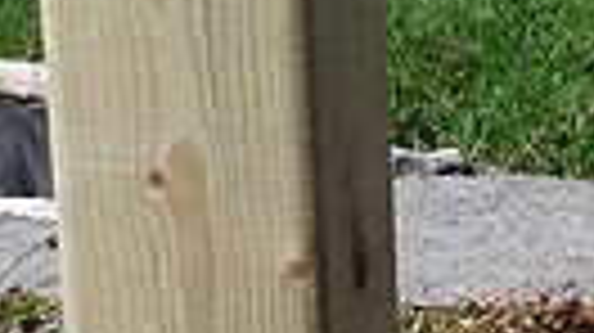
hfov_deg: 13.4
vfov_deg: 8.5
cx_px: 1107
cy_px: 144
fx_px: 2251
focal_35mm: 143
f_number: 5.6
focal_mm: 4.8
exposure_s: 1/500
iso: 100
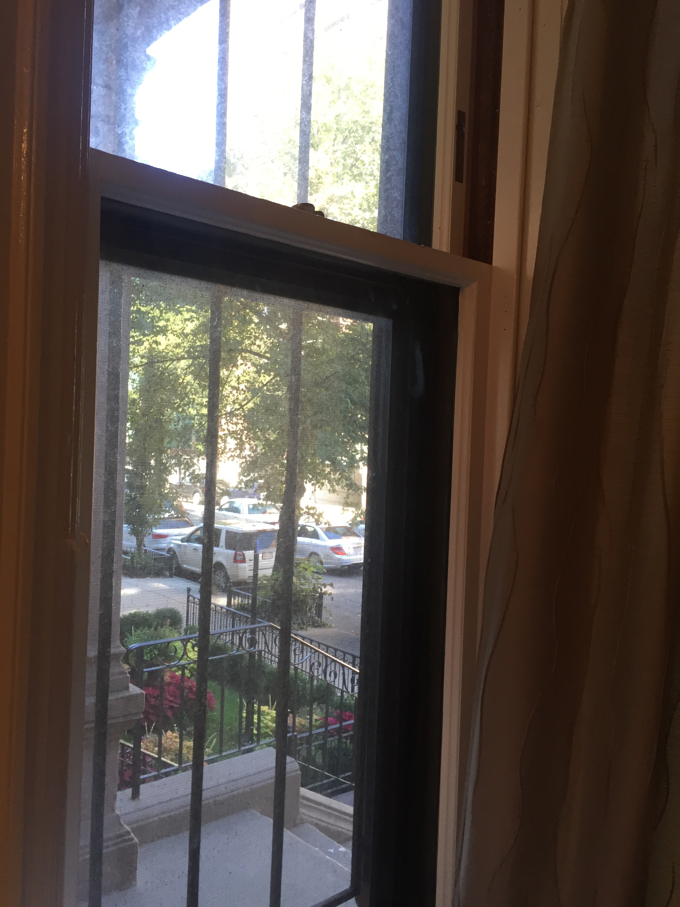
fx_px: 760
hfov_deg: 48.2
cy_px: 454
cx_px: 340
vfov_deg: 61.7
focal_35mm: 29
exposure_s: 1/30
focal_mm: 4.15
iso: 32
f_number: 2.2
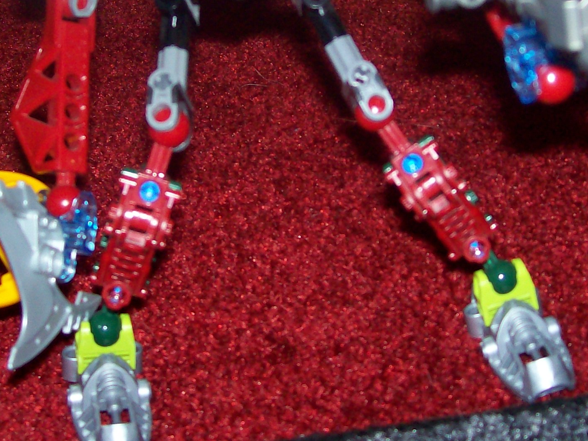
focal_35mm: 73
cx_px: 278
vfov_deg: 20.0
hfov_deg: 26.7
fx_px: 1240
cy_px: 98
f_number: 2.7
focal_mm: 6
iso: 80
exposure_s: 1/64
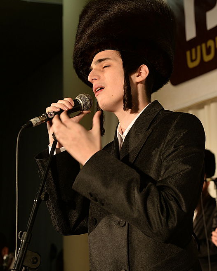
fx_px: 642
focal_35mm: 80
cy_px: 134
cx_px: 110
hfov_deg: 19.2
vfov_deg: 23.8
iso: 500
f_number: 6.3
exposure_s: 1/125
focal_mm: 70
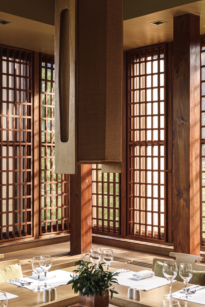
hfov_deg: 25.5
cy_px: 190
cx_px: 78
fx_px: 453
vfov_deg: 37.3
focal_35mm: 53
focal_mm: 35
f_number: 11
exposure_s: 1/3
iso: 200
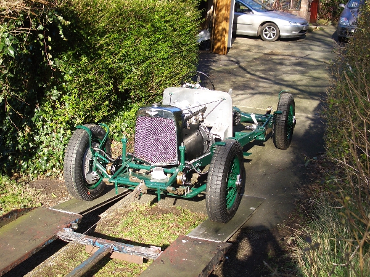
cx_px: 185
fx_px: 524
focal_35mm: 49
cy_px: 138
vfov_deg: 29.7
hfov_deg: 38.9
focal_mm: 8.2
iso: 80
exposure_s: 1/200
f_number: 3.1
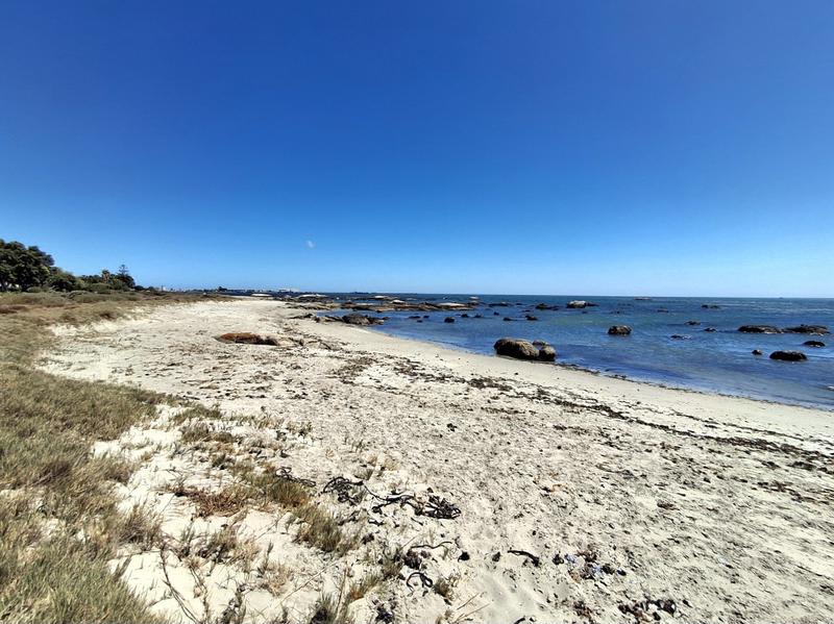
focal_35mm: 16
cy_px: 312
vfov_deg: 78.0
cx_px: 417
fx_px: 385
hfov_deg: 94.5
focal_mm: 1.64
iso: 40
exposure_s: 1/2500
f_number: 2.2
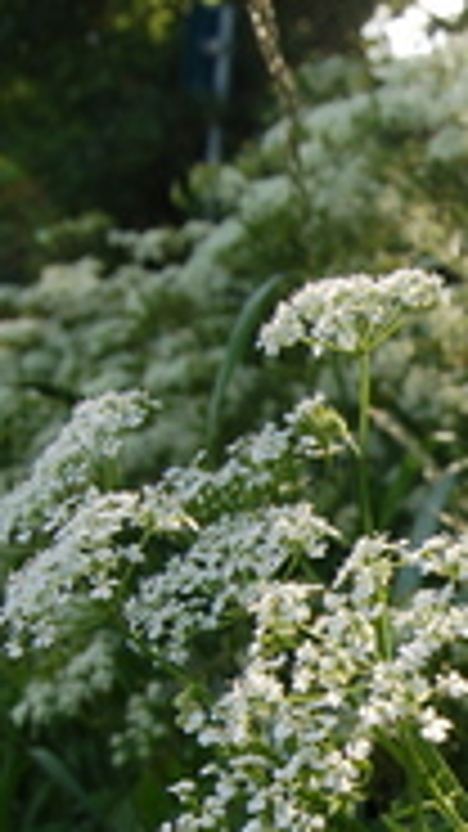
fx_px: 1722
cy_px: 677
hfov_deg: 13.9
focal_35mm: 78
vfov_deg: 26.6
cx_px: 828
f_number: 8
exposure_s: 1/160
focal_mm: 20
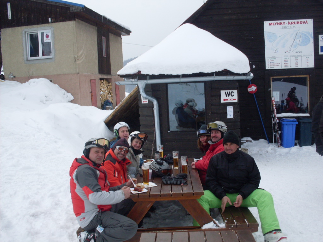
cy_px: 121
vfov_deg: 37.7
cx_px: 162
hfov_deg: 49.0
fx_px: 355
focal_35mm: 38
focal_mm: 6.3
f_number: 8.4
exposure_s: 1/125
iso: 80
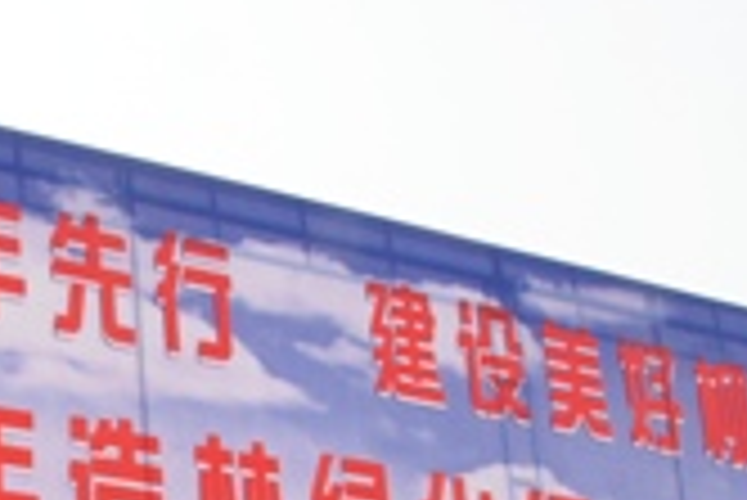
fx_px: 1758
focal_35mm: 85
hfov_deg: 22.1
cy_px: 795
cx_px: -160
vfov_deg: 14.8
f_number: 18
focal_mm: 17
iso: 200
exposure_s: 1/60
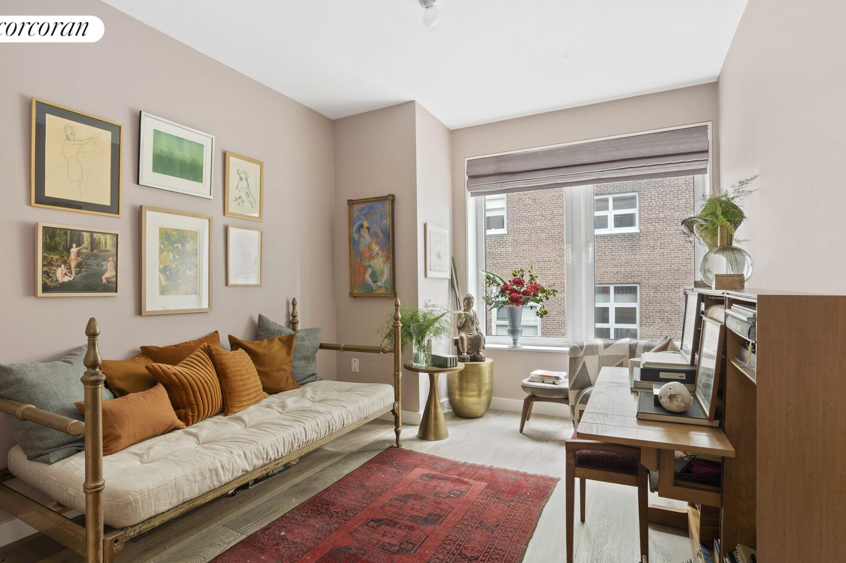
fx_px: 423
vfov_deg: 67.4
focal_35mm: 18
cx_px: 400
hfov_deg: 89.9
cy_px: 287
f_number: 8
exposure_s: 6
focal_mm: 17
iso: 100
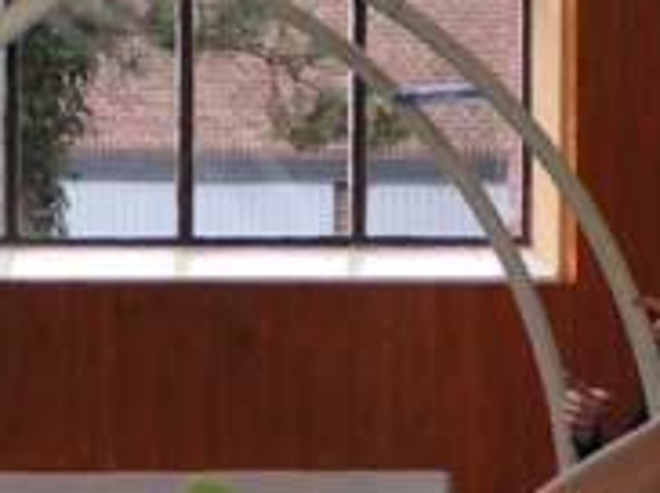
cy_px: 584
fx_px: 7483
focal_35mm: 393
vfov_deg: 3.8
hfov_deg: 5.0
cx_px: 537
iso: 200
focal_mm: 18.2
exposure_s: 1/125
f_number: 3.5
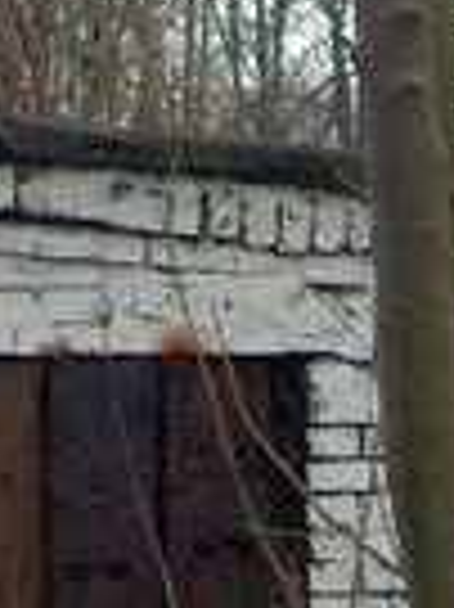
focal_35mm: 194
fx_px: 3398
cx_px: -157
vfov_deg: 9.7
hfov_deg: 7.5
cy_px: -468
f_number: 7.1
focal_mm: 5.8
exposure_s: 1/90
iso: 80
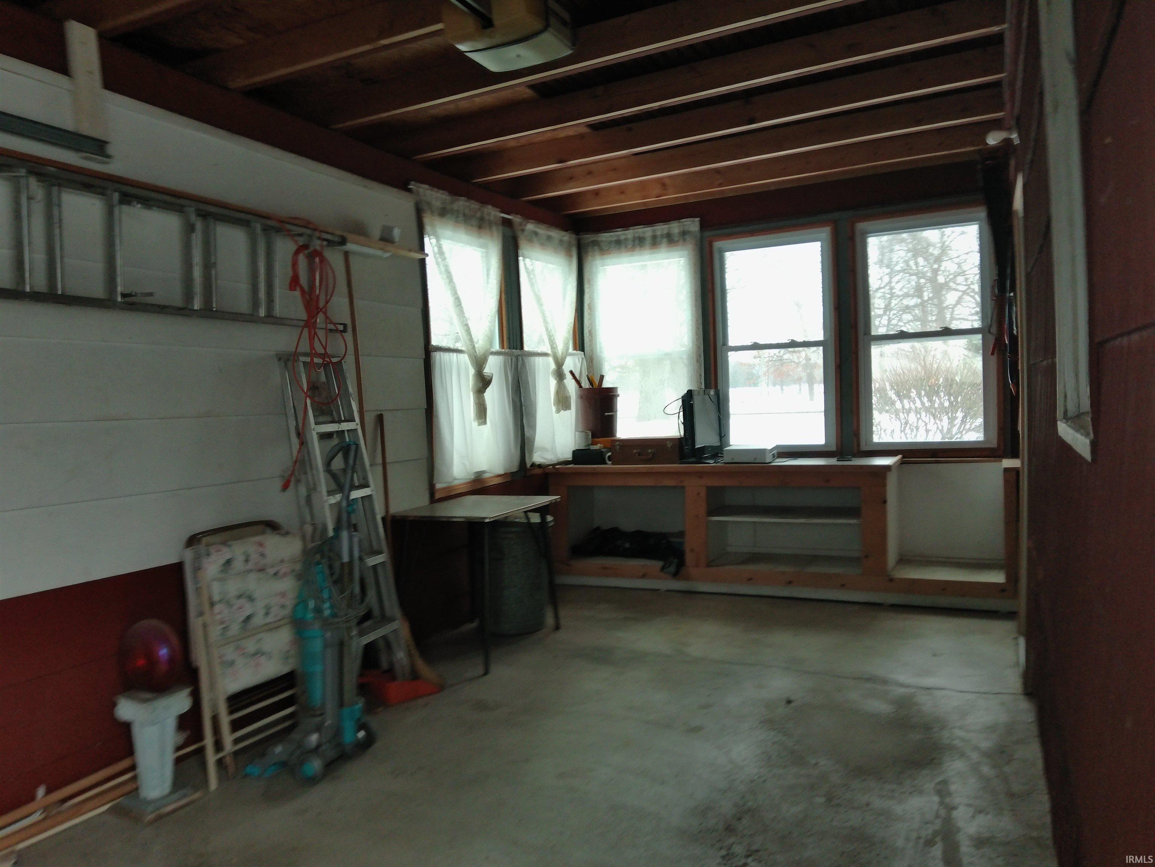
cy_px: 434
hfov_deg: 67.3
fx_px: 868
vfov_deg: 53.1
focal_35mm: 26
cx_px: 578
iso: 156
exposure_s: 1/100
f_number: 2
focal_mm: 3
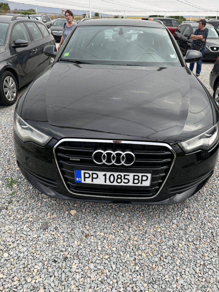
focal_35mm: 24
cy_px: 146
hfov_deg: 56.8
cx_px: 110
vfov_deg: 71.6
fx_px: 202
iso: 80
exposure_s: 1/257
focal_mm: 6.86
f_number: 1.78
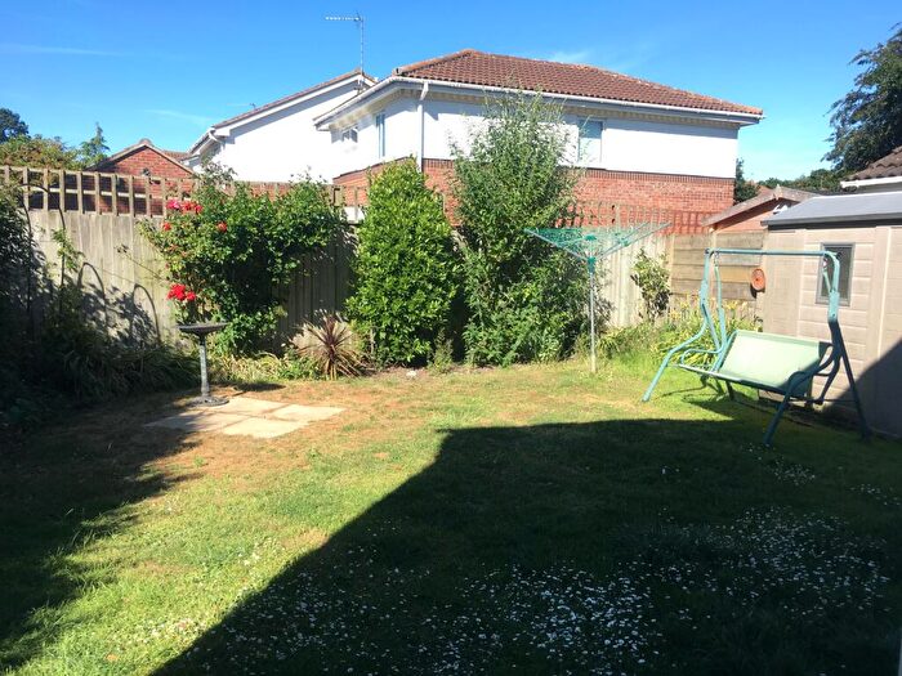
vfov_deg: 48.2
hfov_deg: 61.7
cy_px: 338
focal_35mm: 29
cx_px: 451
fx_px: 756
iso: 25
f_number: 2.2
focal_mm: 4.15
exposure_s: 1/587
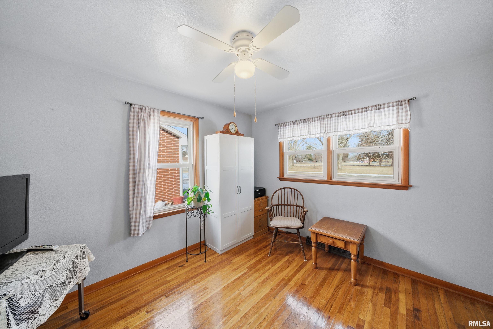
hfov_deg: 112.6
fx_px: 164
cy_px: 164
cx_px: 246
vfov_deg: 90.0
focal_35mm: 12
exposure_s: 1/125
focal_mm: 12
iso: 100
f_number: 5.6
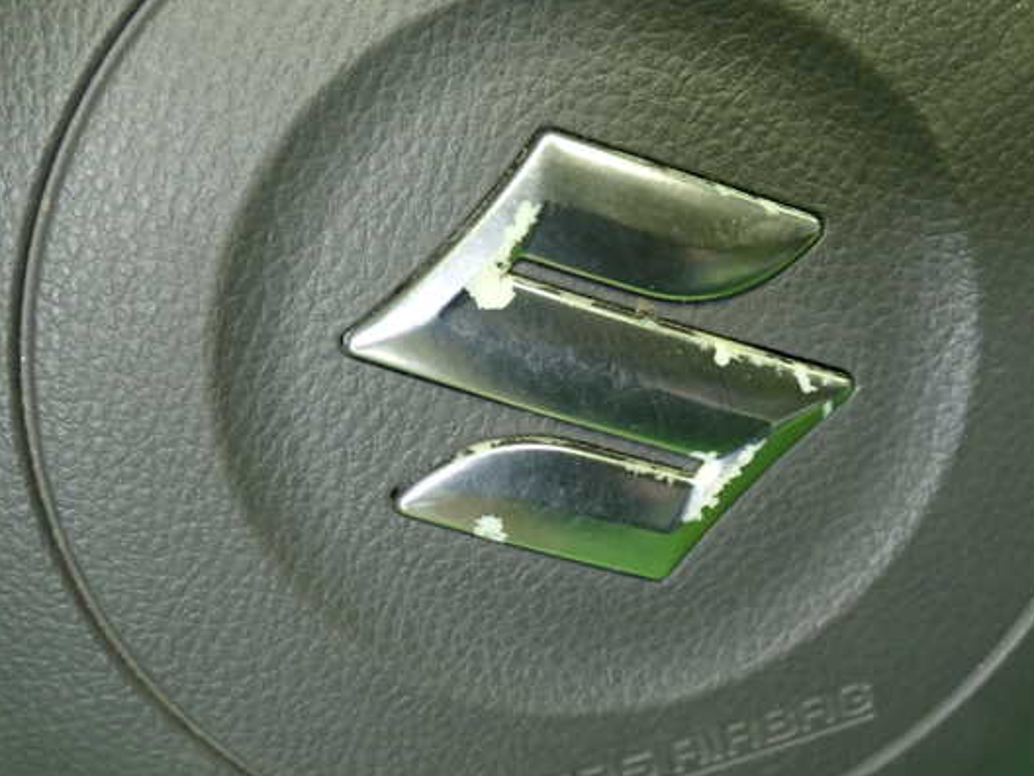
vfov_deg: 29.1
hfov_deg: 38.2
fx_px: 1494
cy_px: 390
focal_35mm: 50
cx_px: 568
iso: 500
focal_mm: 7.84
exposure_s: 1/40
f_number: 2.9
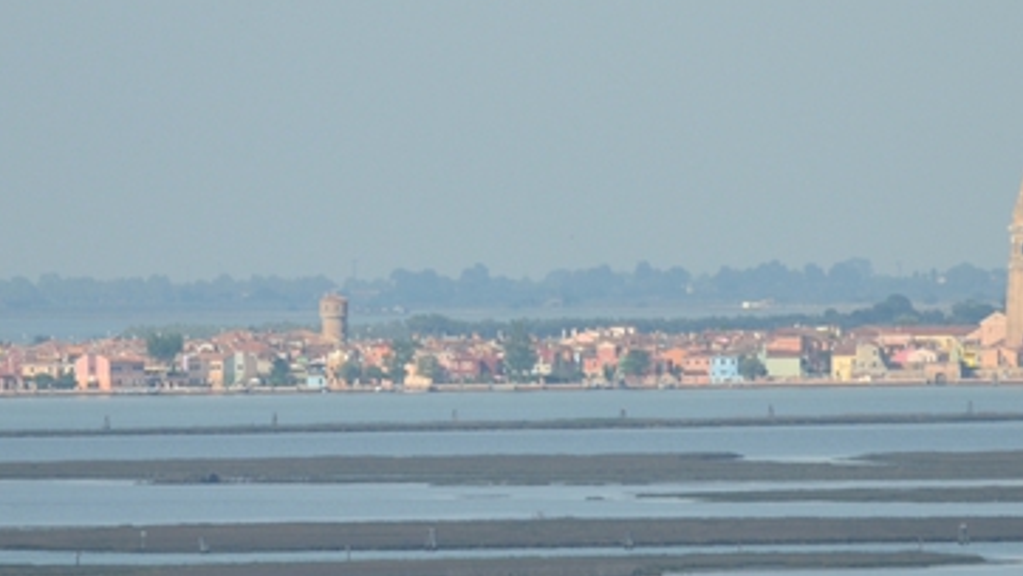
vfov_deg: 1.0
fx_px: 32918
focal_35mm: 1213
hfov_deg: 1.8
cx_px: 551
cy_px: 247
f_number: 5.6
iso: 160
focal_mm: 400
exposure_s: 1/640
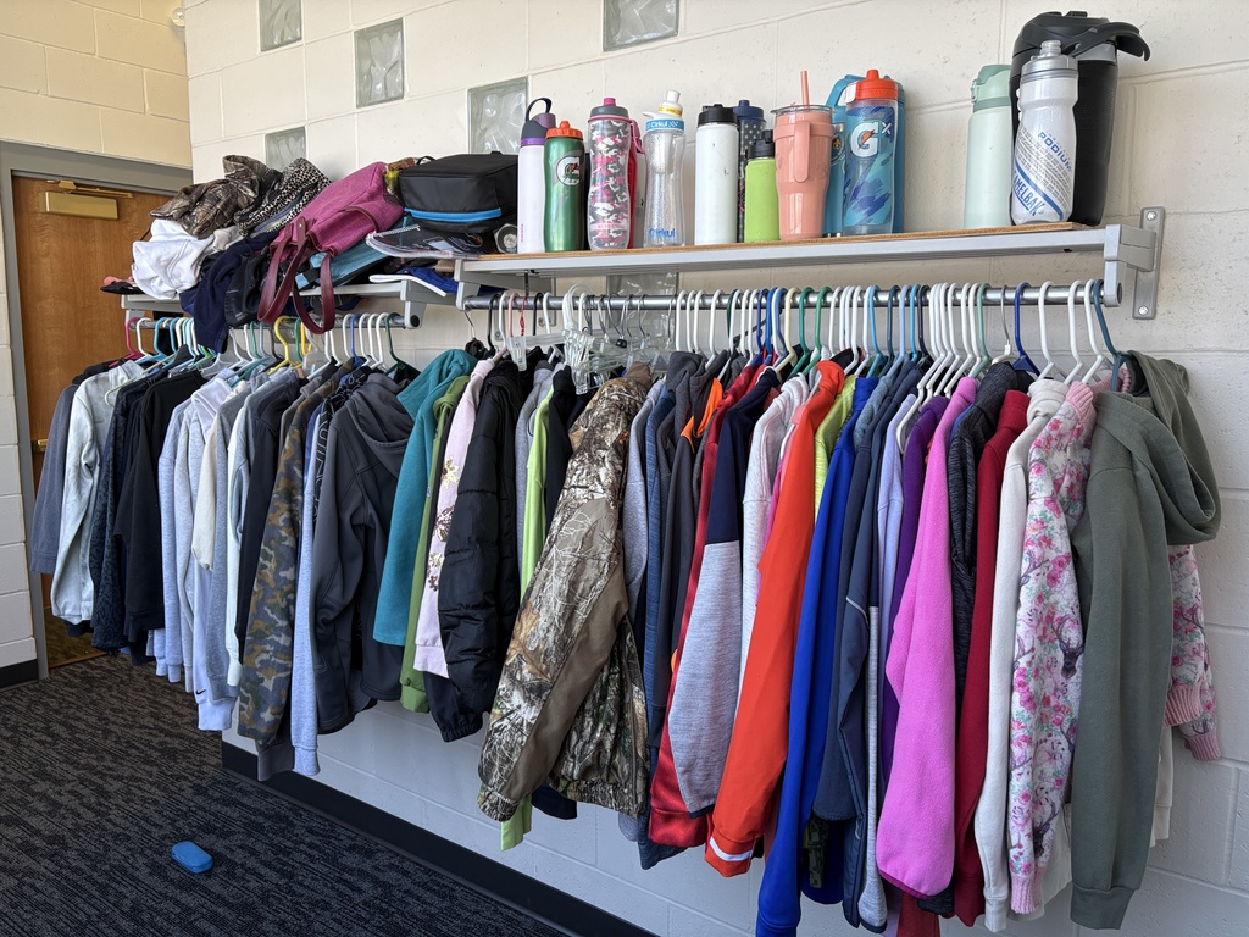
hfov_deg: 67.3
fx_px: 938
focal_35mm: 26
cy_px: 468
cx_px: 624
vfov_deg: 53.1
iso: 80
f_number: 1.6
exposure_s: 1/121
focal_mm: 5.96
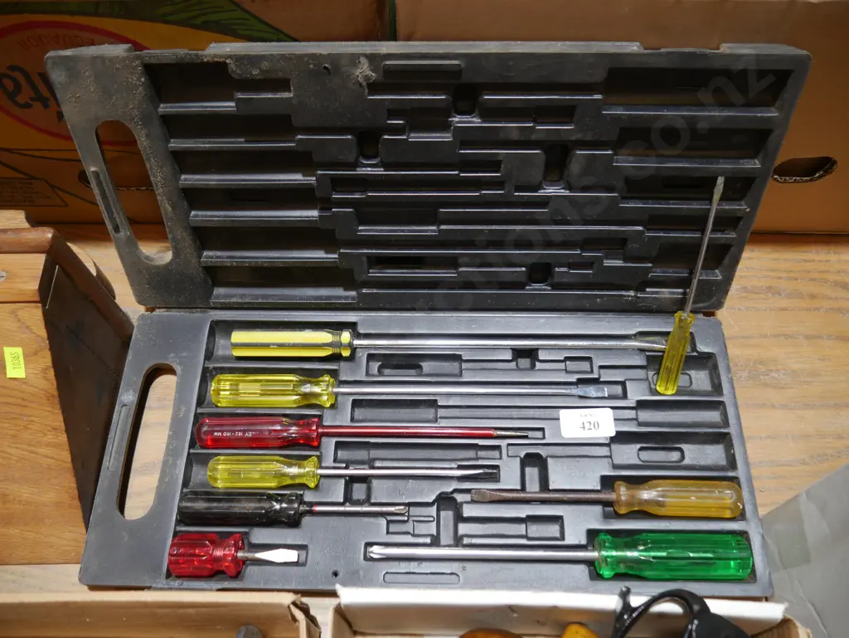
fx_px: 687
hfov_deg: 63.4
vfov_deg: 49.8
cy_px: 319
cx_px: 424
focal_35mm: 28
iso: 320
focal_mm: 14
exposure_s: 1/60
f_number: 3.5
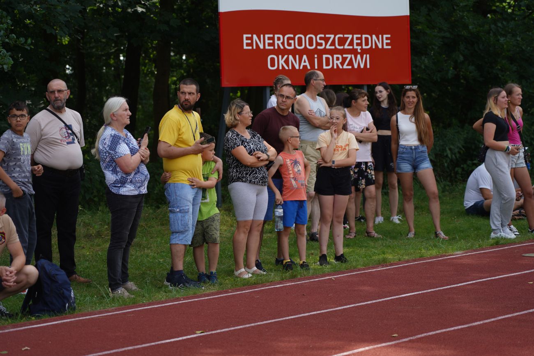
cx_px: 267
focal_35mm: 105
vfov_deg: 13.0
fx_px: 1558
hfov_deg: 19.5
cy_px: 178
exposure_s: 1/250
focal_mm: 105
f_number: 4
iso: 80
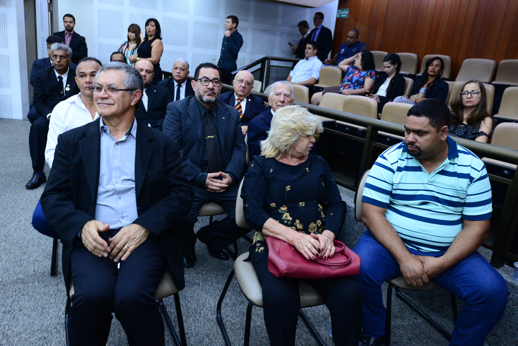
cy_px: 173
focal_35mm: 29
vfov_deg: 45.0
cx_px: 259
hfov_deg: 63.6
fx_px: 417
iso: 2000
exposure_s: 1/60
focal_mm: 29
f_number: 4.5
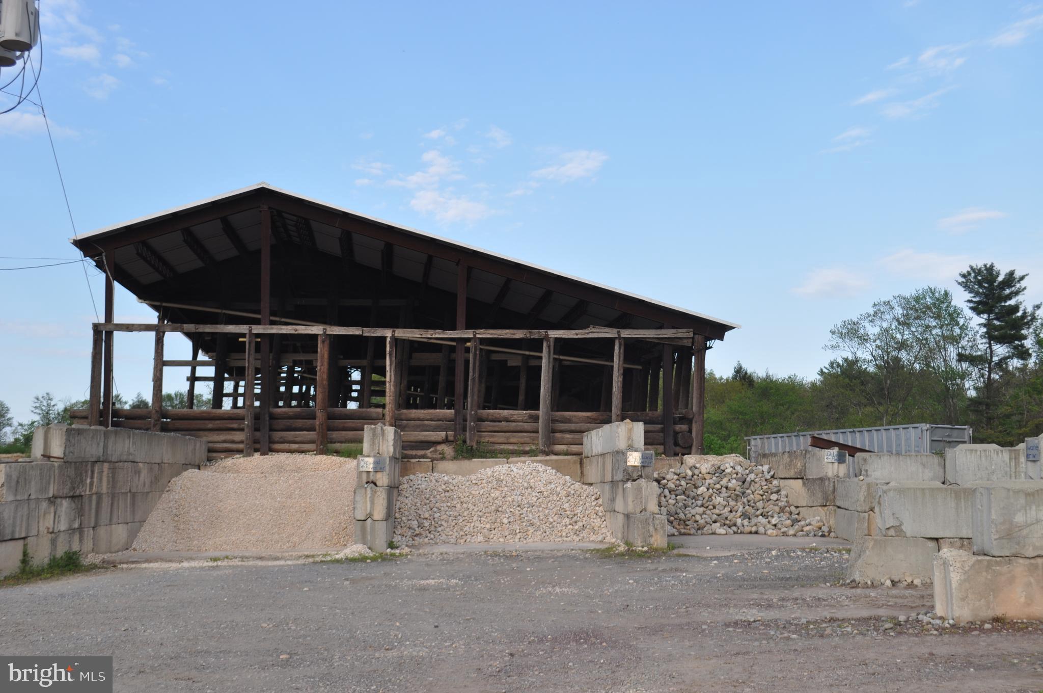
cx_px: 522
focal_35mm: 45
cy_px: 346
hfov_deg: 43.7
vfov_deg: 29.8
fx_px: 1302
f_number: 8
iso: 200
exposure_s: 1/250
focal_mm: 30
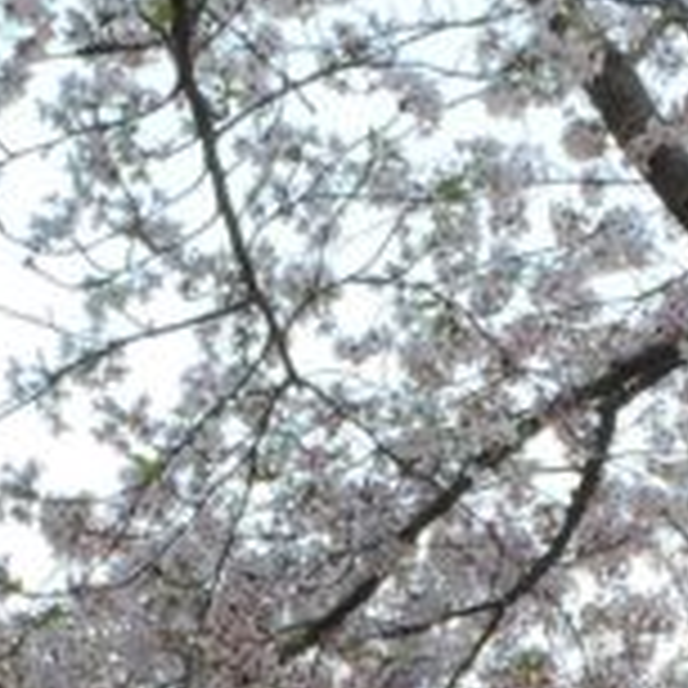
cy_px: 989
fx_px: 3845
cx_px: 486
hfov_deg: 10.2
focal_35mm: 171
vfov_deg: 9.9
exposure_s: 1/60
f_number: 2.2
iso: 40
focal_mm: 4.15
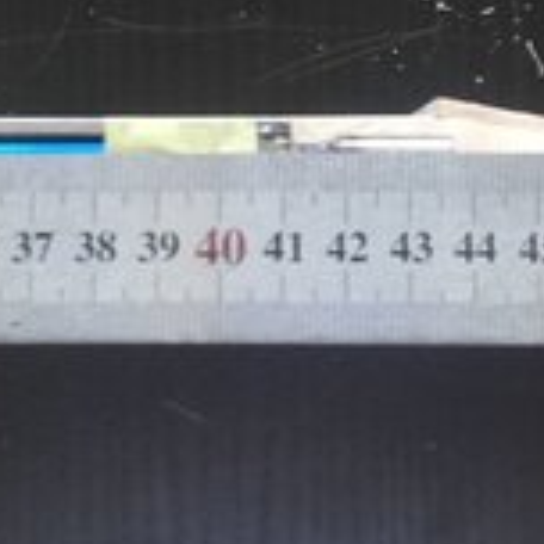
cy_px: 132
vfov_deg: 23.7
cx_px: 236
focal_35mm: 72
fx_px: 1280
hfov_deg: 24.0
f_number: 2.2
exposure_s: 1/17
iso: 120
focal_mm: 3.31
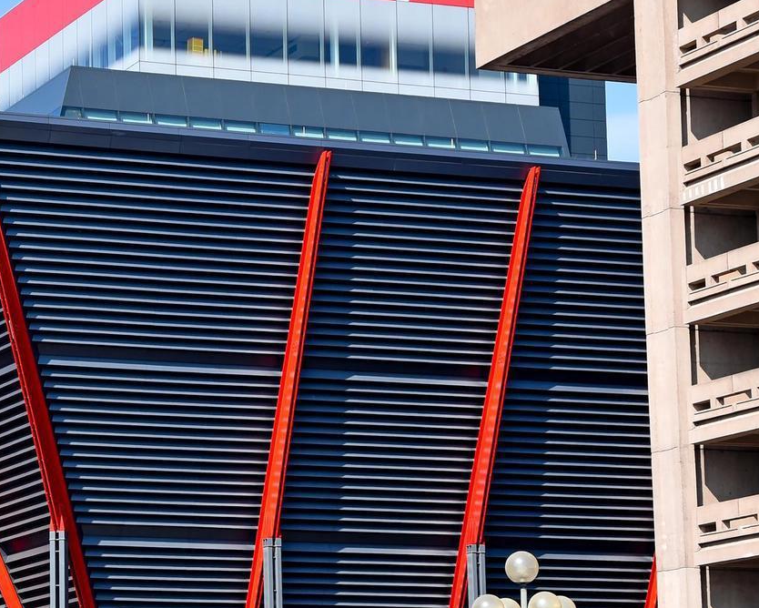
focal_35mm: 81
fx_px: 1820
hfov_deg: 23.1
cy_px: 343
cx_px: 126
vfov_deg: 19.0
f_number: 10
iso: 200
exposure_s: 1/400
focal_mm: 50
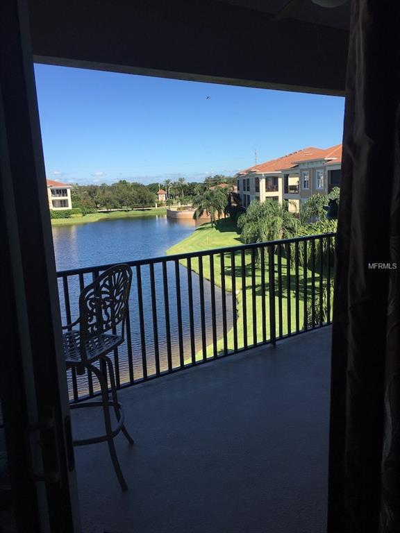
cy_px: 266
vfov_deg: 61.7
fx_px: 447
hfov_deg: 48.2
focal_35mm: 29
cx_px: 200
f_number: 2.2
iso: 25
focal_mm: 4.15
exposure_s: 1/1115
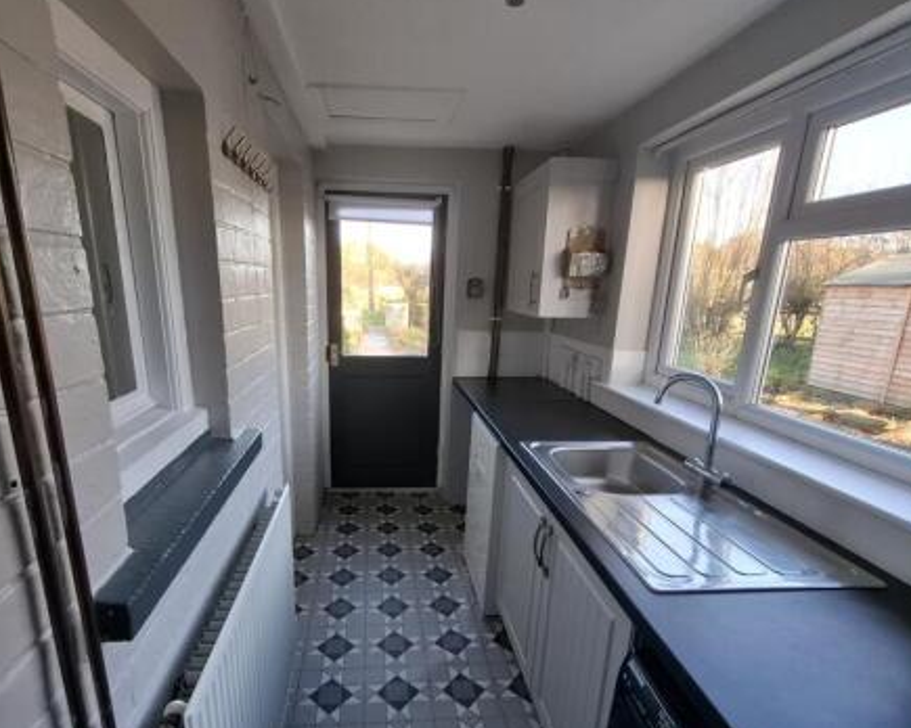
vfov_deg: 76.6
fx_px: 458
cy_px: 409
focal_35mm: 17
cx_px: 409
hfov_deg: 89.4
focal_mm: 1.74
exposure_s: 1/60
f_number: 2.2
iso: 40
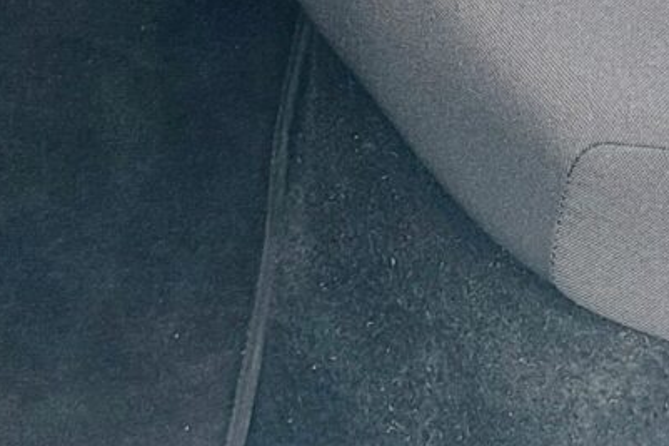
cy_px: -914
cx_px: 782
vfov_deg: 7.3
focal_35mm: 166
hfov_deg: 12.1
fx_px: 3083
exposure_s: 1/60.2
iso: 40
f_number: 1.8
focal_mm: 5.23
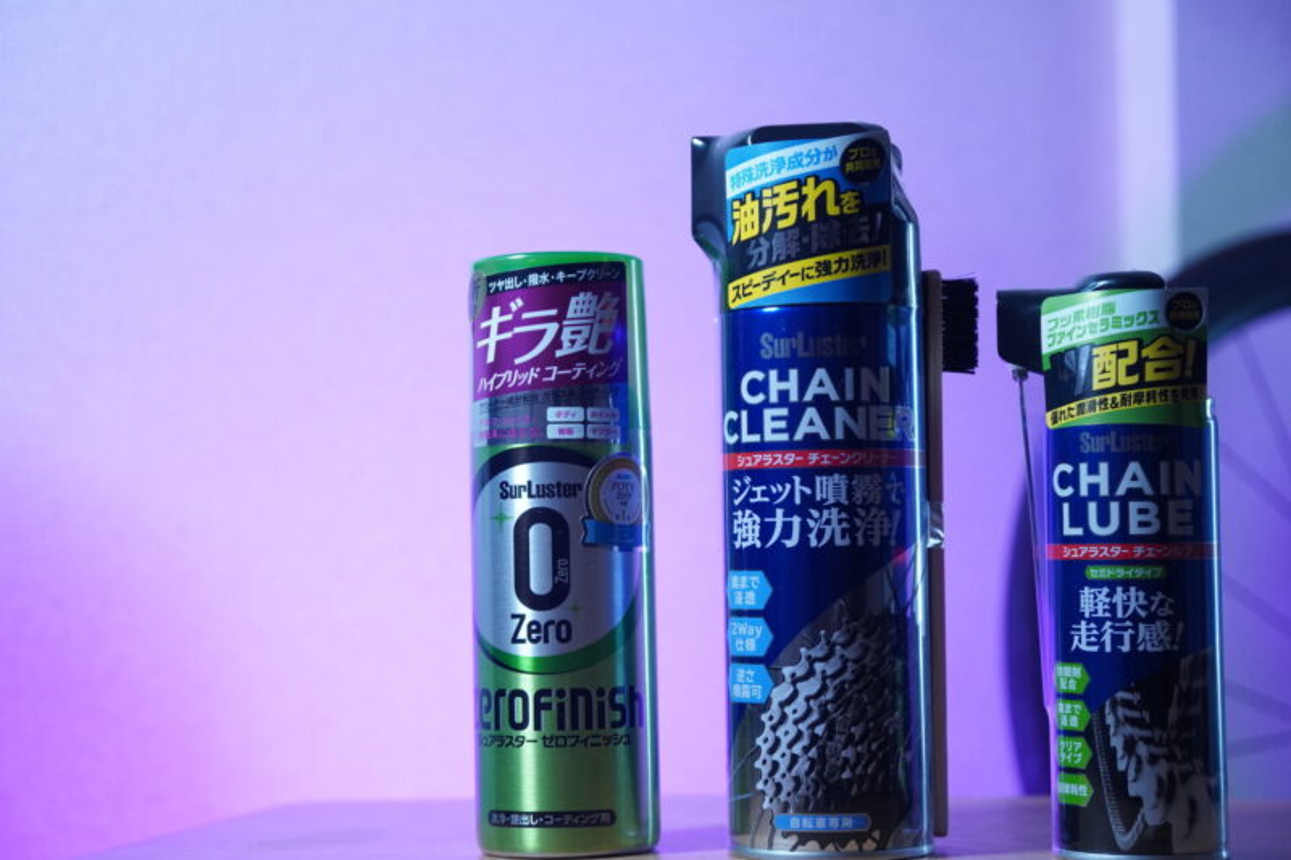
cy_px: 430
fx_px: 2743
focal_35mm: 76
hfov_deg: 26.5
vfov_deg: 17.8
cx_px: 646
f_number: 4
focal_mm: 51
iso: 800
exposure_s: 1/80
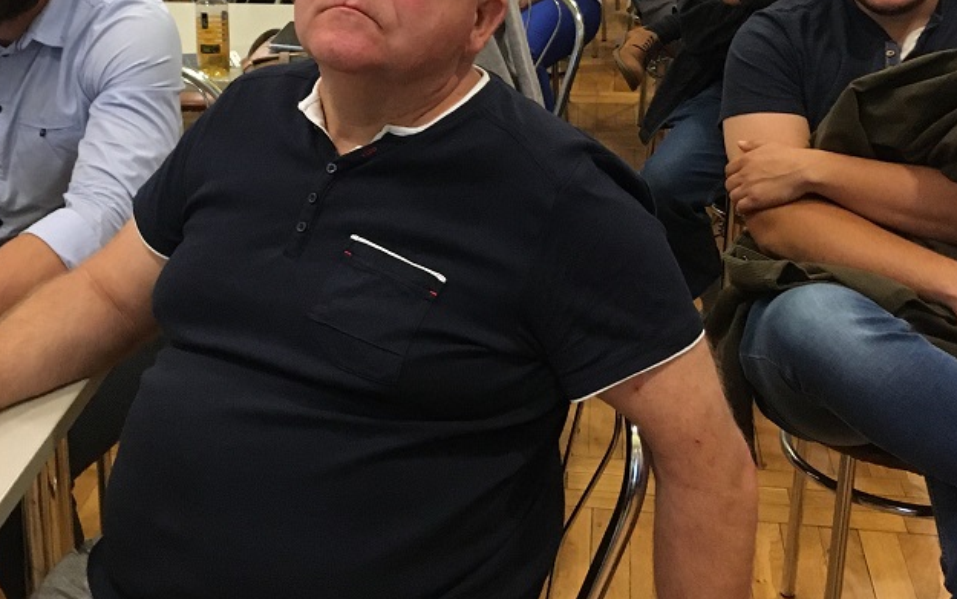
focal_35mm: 59
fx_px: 1539
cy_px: 51
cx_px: 363
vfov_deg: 21.5
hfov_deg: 34.4
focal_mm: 4.15
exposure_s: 1/25
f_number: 2.2
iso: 200
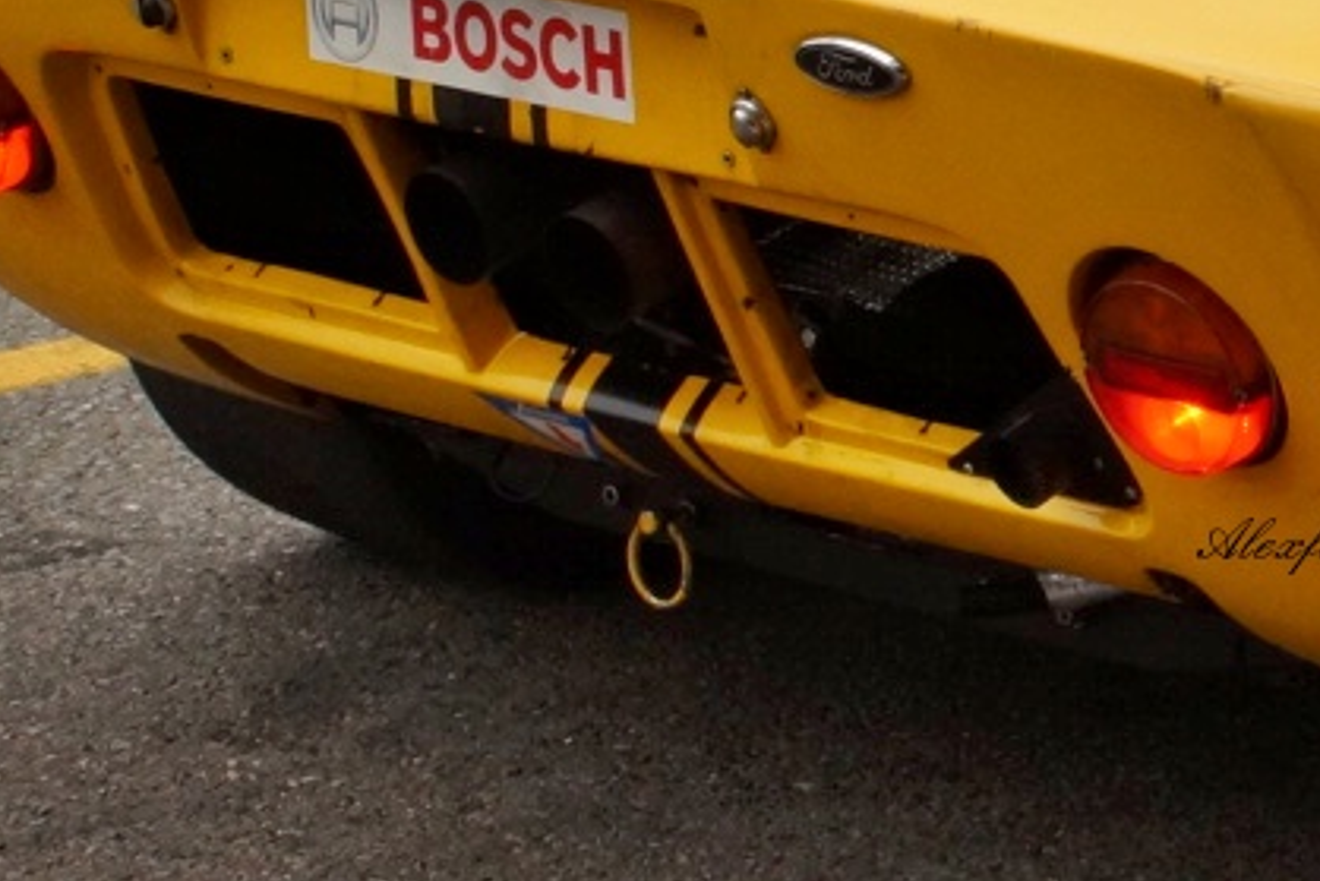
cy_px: 13
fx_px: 6382
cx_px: 1705
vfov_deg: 7.9
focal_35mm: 174
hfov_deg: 11.5
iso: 800
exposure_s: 1/125
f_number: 14
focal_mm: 30
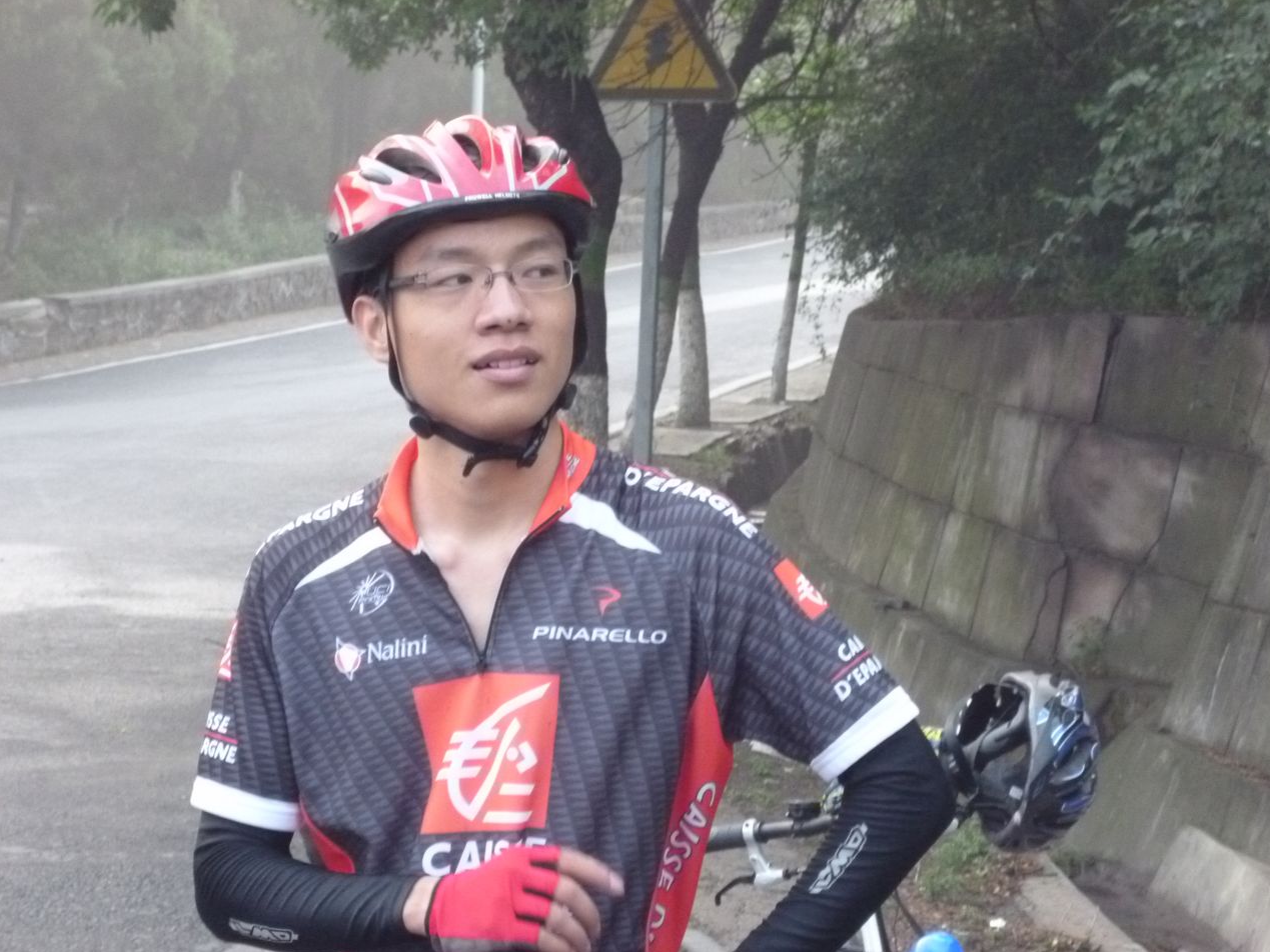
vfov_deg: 13.1
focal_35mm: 113
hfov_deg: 17.4
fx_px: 4146
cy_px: 476
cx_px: 638
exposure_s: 1/80
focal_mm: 20
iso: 800
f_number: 6.5
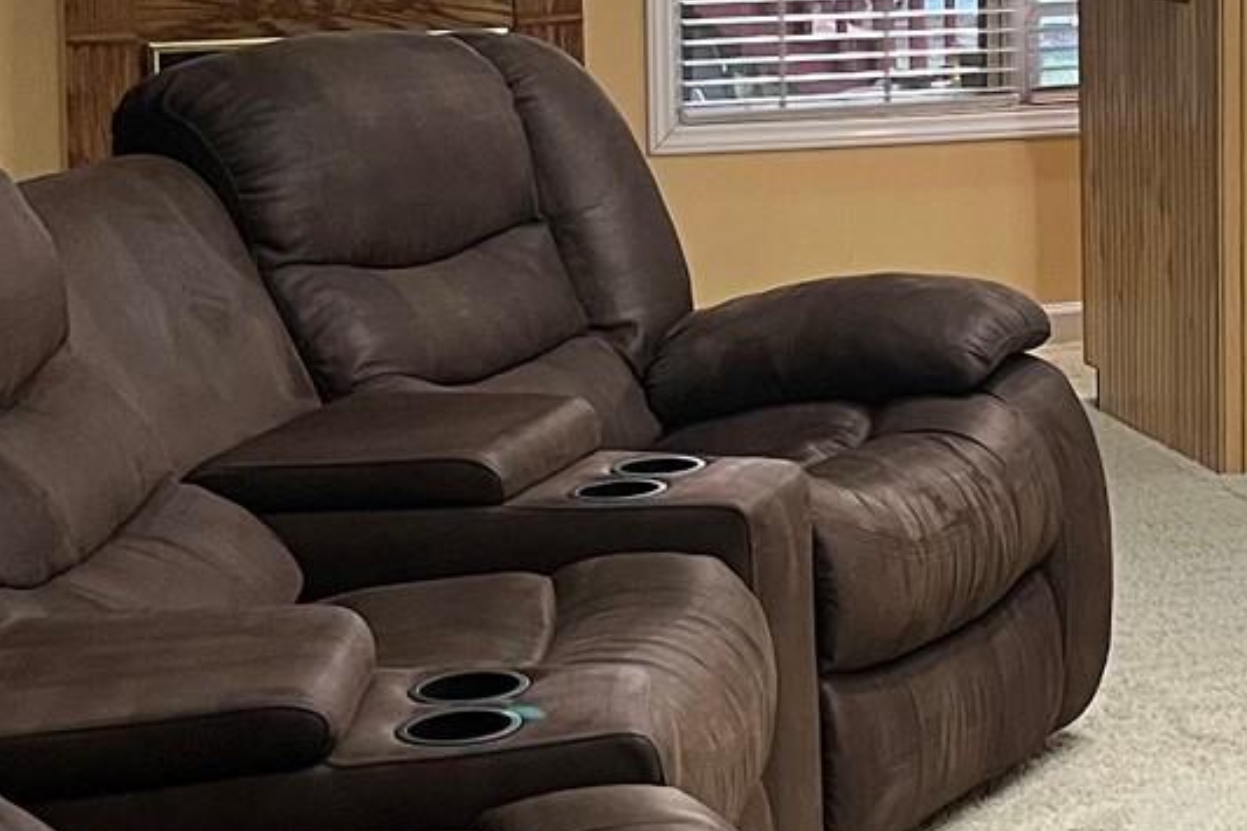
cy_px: 0
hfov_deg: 19.4
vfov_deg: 13.0
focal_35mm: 104
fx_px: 3601
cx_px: 1062
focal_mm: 5.1
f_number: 1.6
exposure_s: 1/60
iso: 250
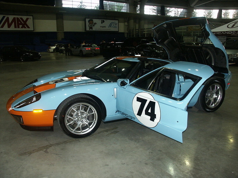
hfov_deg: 61.7
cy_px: 89
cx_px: 119
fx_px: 199
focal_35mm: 29
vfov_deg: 48.2
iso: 200
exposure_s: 1/45
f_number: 2.8
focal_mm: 7.59
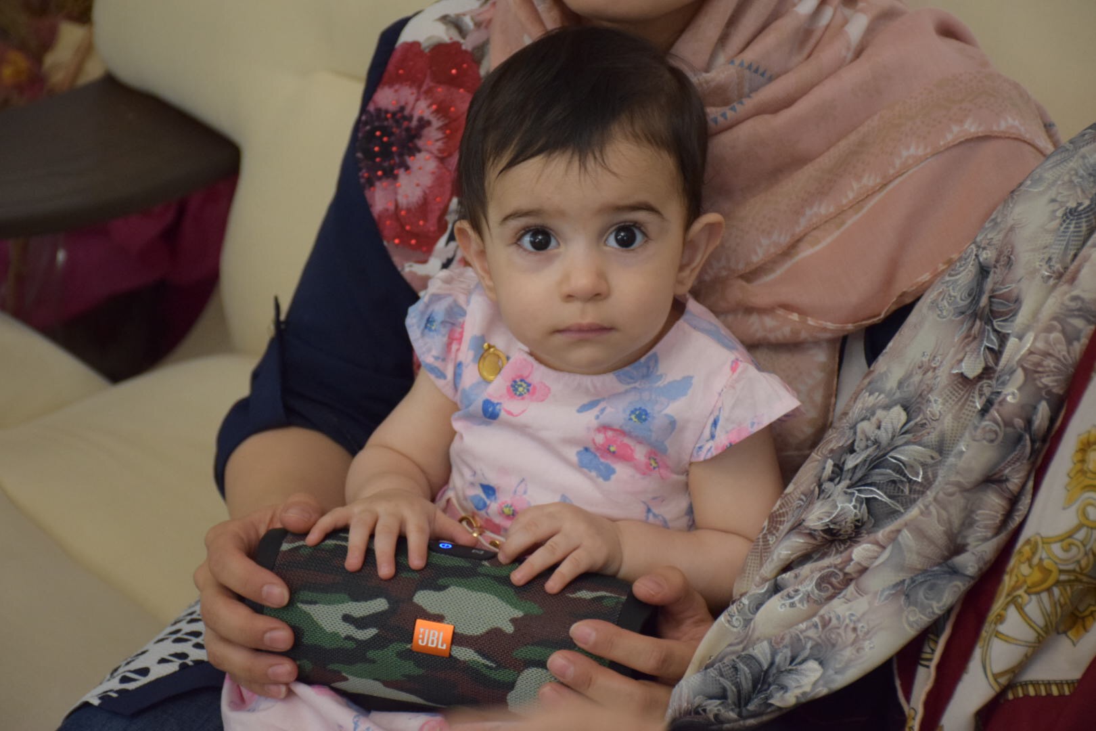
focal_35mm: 105
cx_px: 548
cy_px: 366
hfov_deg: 19.5
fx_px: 3196
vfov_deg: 13.0
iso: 2200
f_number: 5
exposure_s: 1/60
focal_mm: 70
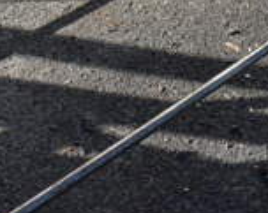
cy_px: -136
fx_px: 807
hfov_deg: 18.7
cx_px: 51
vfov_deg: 13.8
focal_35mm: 102
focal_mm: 18
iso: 200
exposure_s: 1/500
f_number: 8
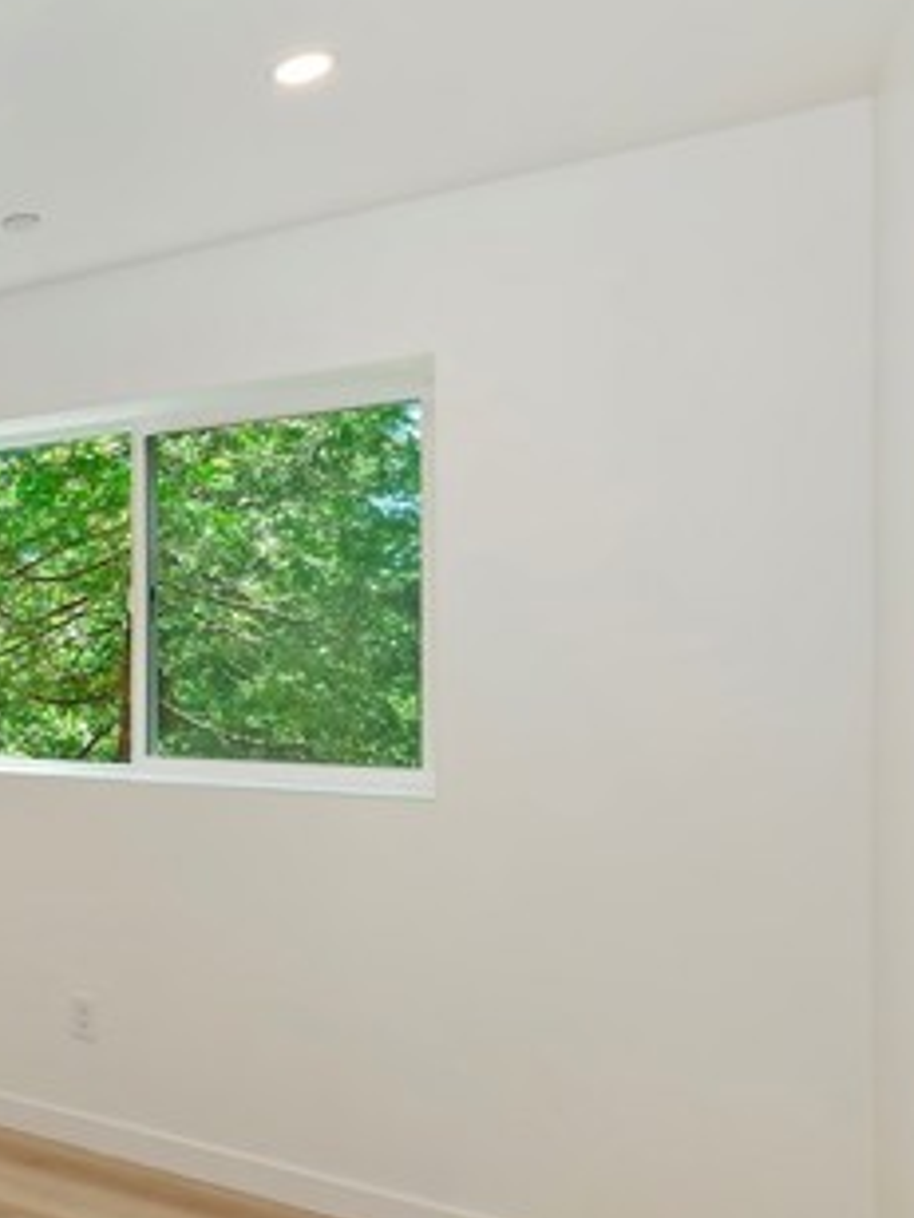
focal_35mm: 30
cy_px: 654
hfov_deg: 33.3
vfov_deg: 59.9
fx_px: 1056
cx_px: -293
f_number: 8
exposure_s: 1/30
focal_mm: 10
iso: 160
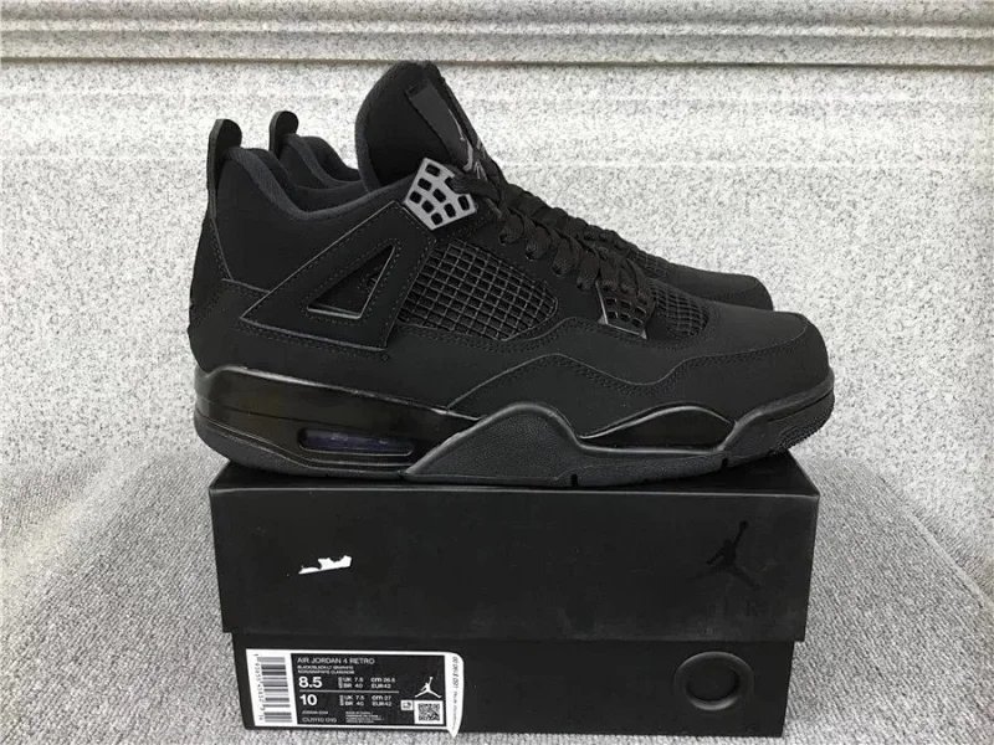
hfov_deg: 58.4
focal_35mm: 31
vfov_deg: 45.4
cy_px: 372
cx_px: 497
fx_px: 890
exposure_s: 1/100
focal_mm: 3.3
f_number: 2.4
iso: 32
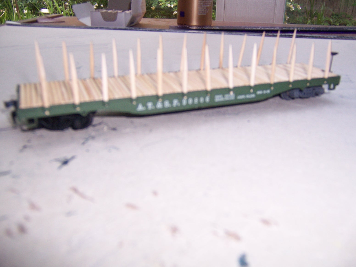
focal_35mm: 33
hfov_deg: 55.4
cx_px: 178
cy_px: 134
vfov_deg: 42.9
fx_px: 339
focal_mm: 5.5
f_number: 2.8
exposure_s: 1/90
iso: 140
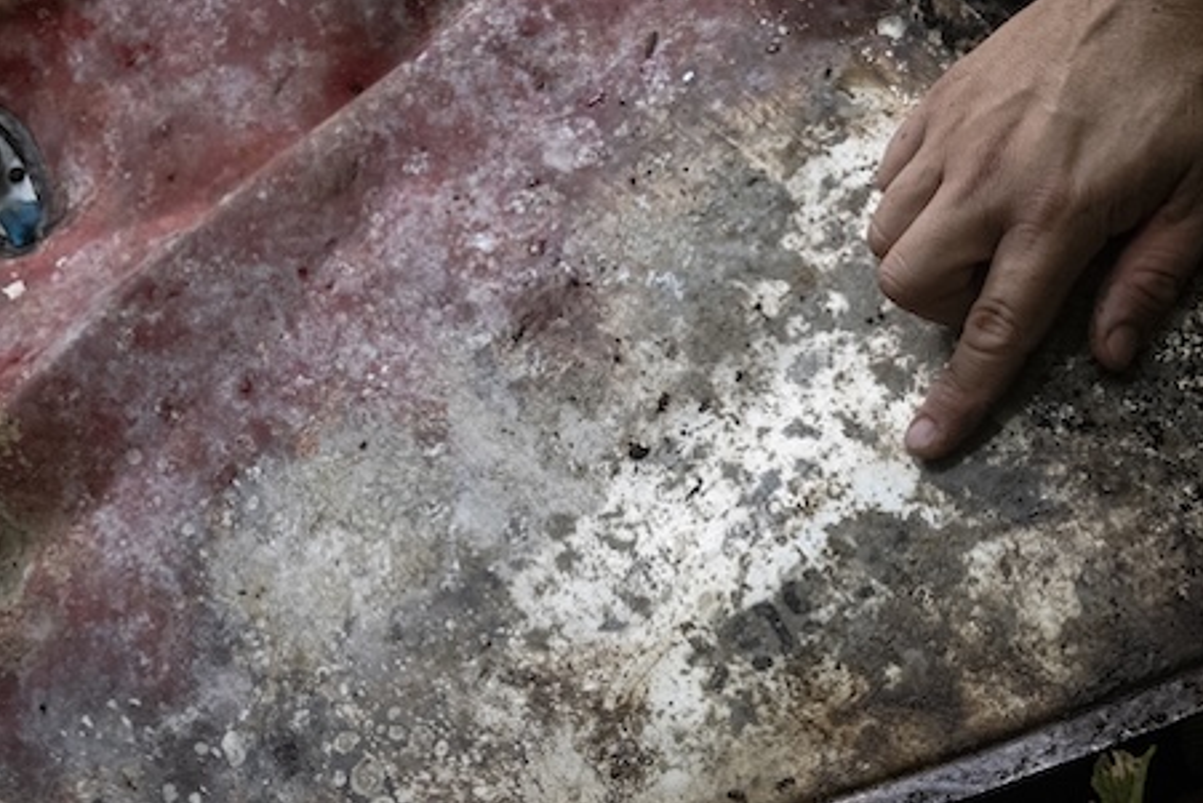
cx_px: 960
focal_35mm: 109
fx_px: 3643
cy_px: 225
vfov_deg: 12.5
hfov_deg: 18.6
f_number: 7.1
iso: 2500
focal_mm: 48
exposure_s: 1/125
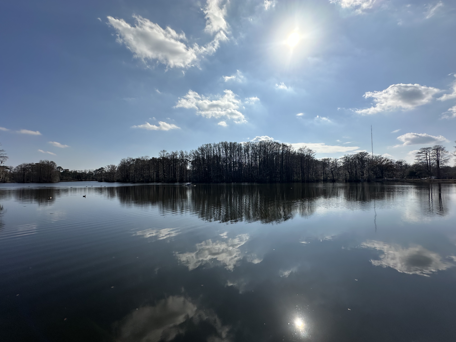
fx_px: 184
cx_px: 228
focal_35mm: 14
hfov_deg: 102.1
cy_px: 171
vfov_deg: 85.7
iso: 50
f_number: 2.2
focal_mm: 2.22
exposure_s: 1/6897
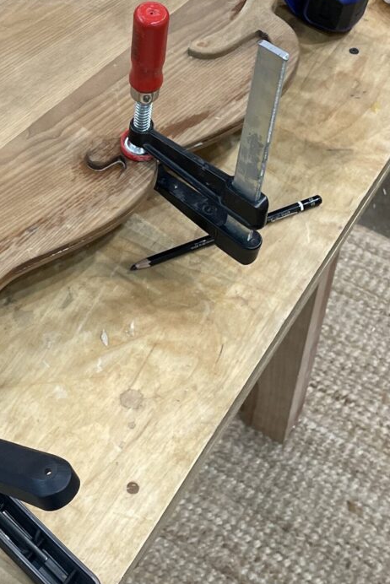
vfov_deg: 25.9
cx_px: 25
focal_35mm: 75
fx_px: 1217
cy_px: 34
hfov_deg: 17.9
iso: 64
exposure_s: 1/60
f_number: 1.6
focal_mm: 4.2
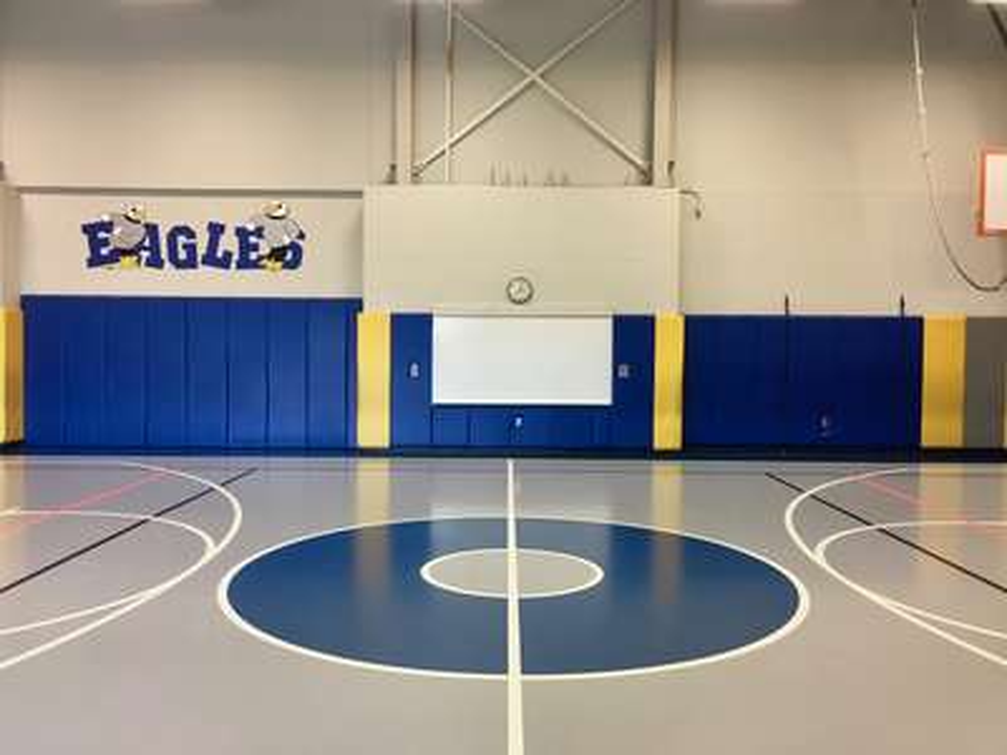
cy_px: 378
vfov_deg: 48.2
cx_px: 504
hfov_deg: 61.7
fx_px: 844
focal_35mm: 29
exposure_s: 1/30
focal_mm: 4.15
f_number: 2.2
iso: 50
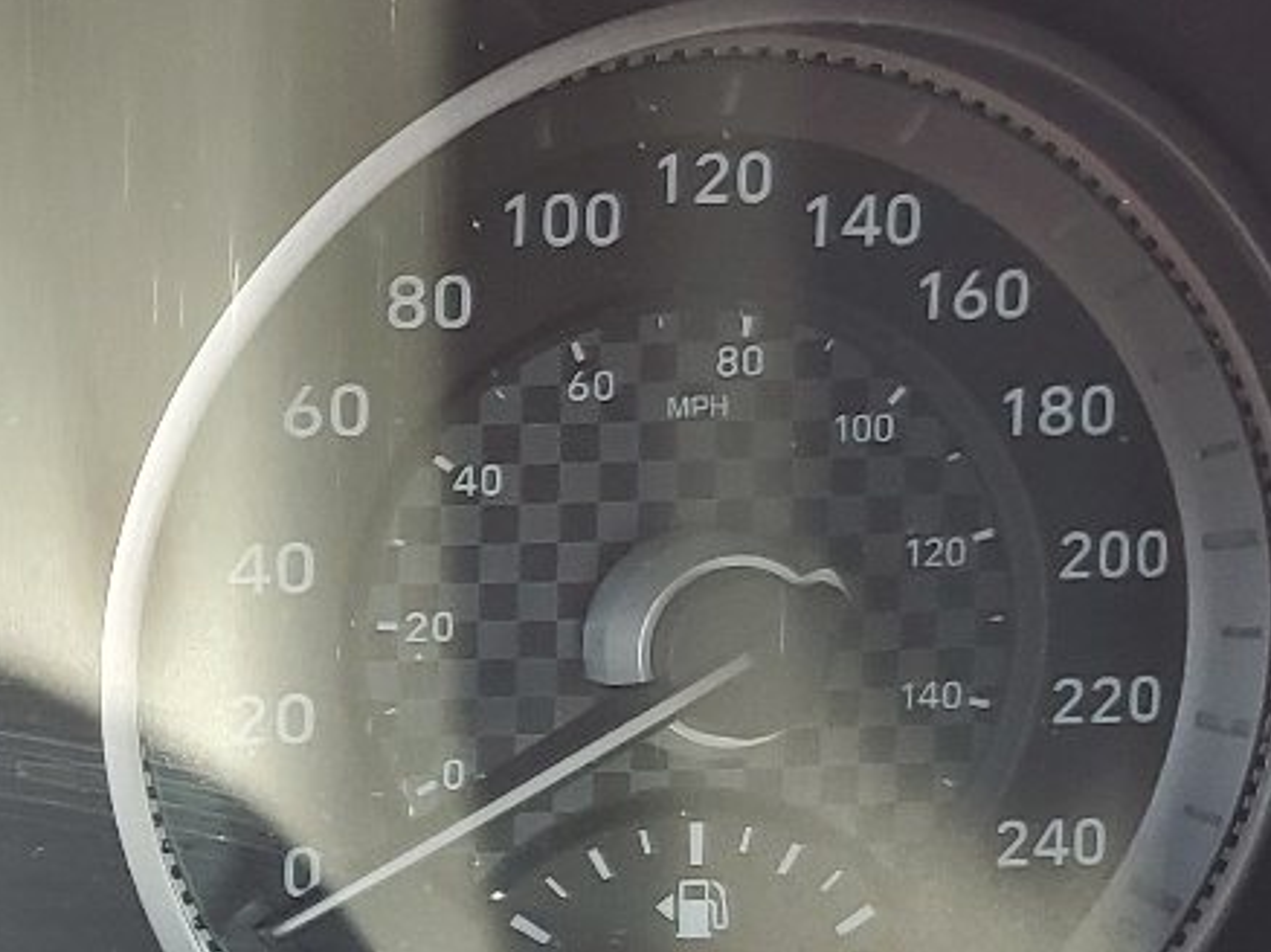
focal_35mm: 95
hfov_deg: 19.2
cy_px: 746
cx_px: -348
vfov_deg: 15.5
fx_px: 3486
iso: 56
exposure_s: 1/60.2
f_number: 1.5
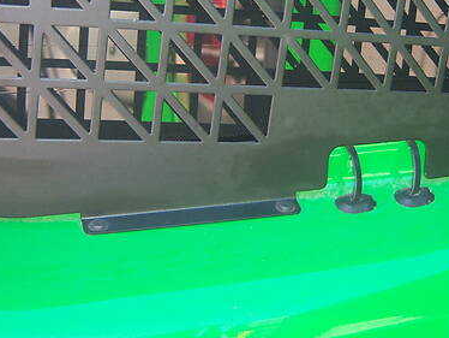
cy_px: 102
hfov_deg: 25.3
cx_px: 262
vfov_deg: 19.1
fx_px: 999
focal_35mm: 77
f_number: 2.8
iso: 80
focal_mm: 7.5
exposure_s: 1/60
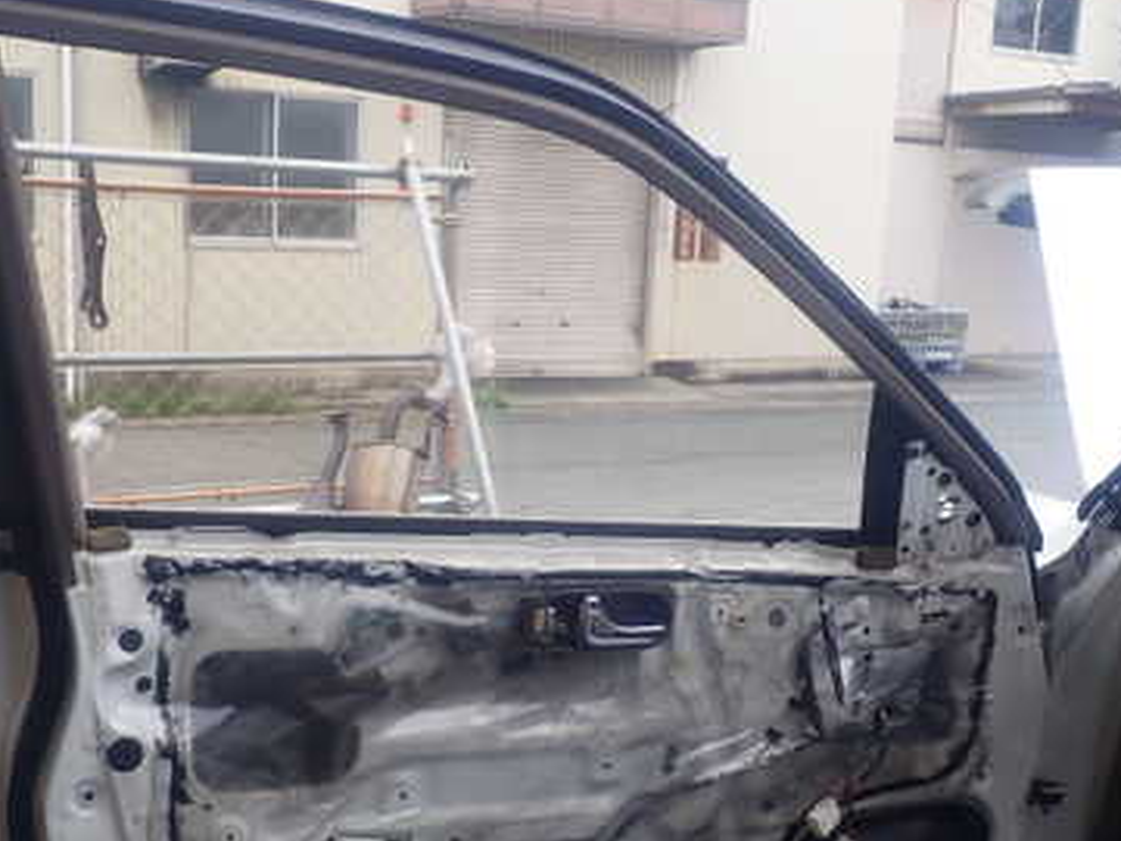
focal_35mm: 50
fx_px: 1619
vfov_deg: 28.9
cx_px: 483
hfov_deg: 38.1
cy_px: 554
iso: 100
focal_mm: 5.4
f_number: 3.2
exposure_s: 1/250
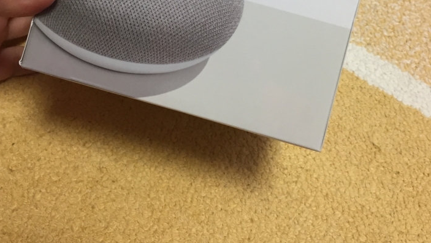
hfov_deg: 44.5
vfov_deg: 24.3
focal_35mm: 46
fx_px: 526
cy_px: -25
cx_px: 204
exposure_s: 1/30
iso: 80
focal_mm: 4.15
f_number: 2.2
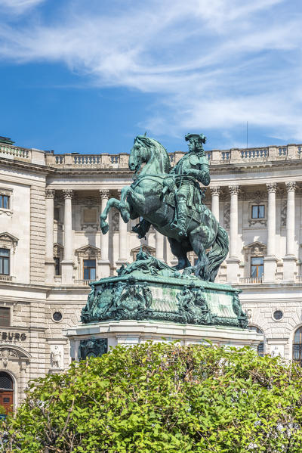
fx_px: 880
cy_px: 226
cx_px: 151
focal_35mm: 70
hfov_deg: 19.5
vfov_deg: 28.8
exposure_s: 1/400
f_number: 11
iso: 400
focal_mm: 70
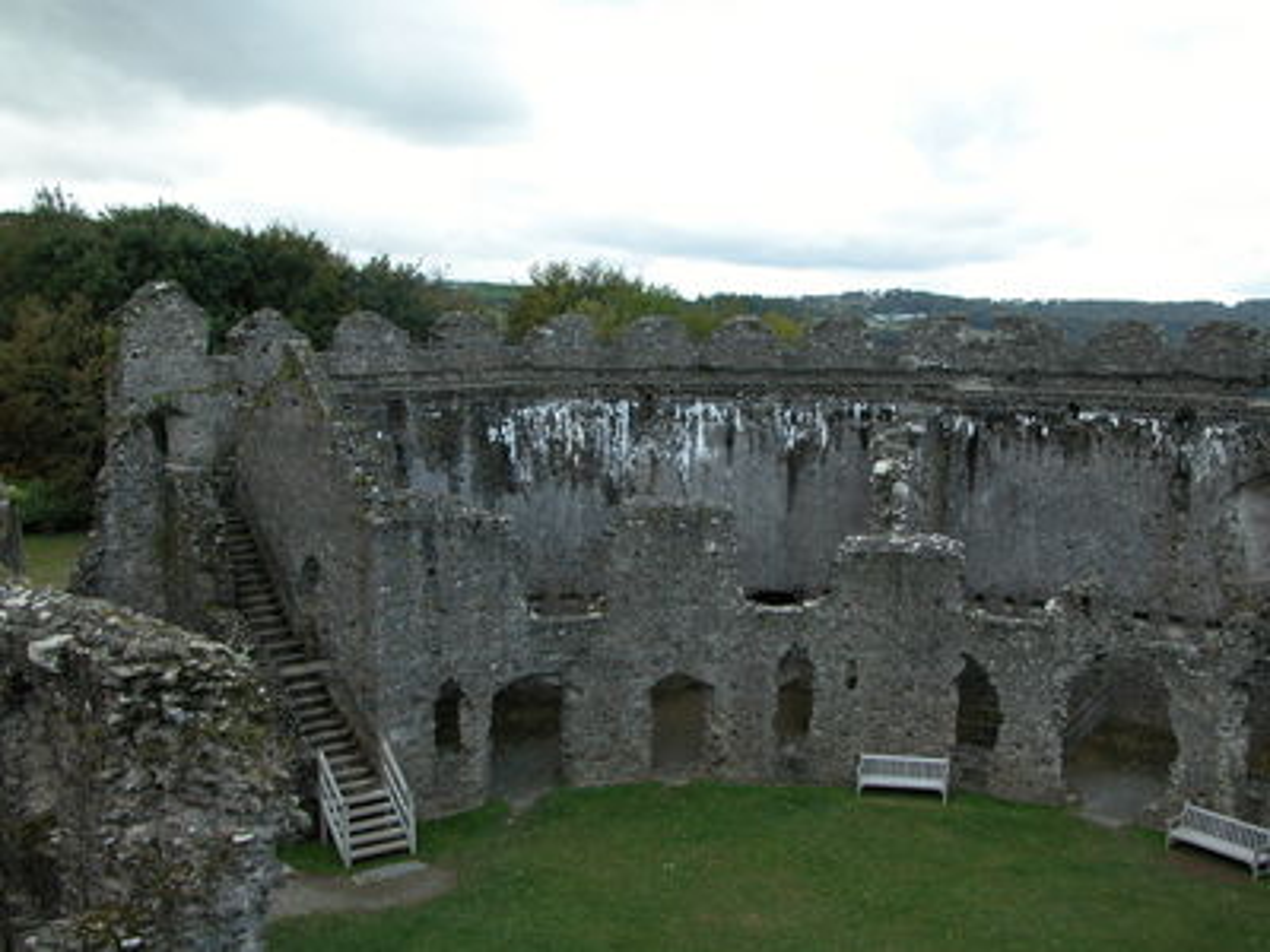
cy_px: 476
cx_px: 635
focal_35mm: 35
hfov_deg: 52.6
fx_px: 1284
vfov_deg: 40.7
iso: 100
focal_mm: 8.9
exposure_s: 1/106
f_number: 4
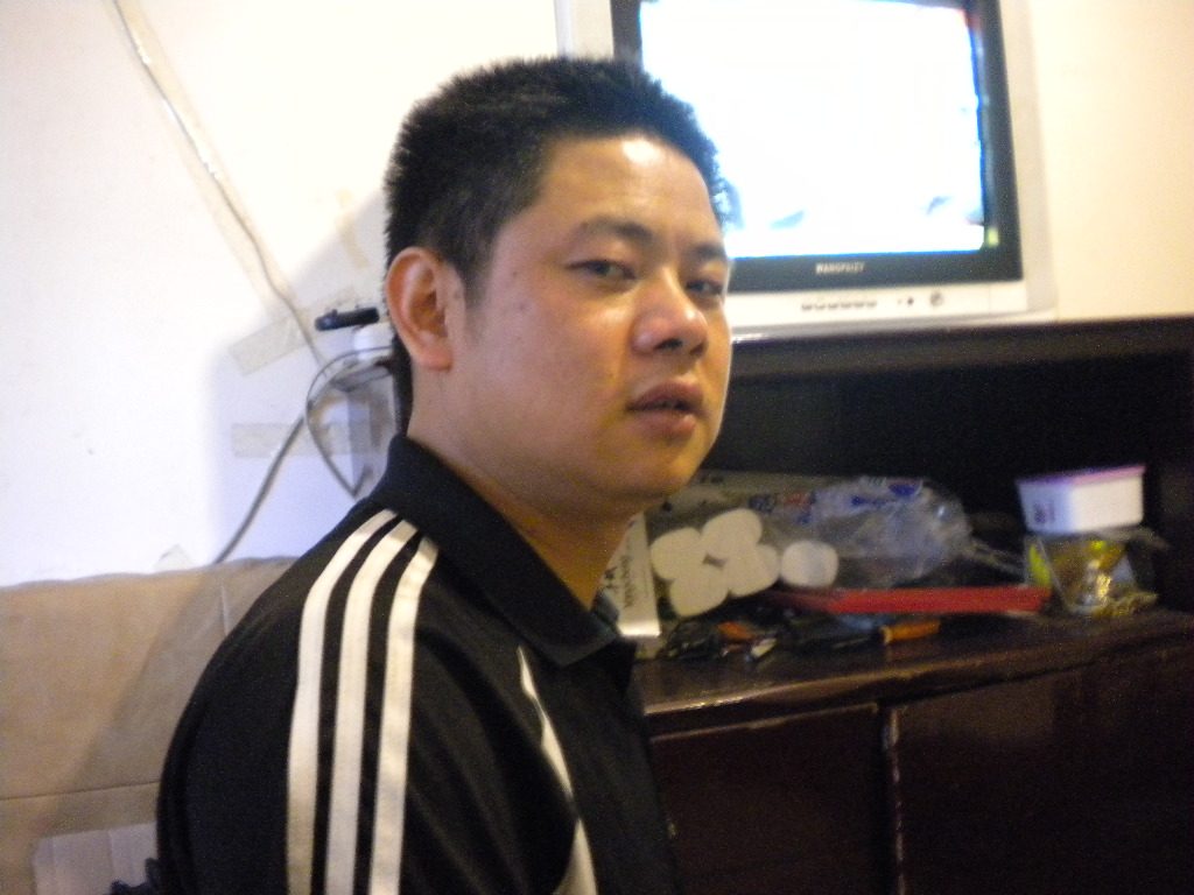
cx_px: 597
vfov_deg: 40.7
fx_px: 1207
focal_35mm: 35
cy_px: 448
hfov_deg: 52.6
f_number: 3.1
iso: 800
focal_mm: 6.3
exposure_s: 1/5
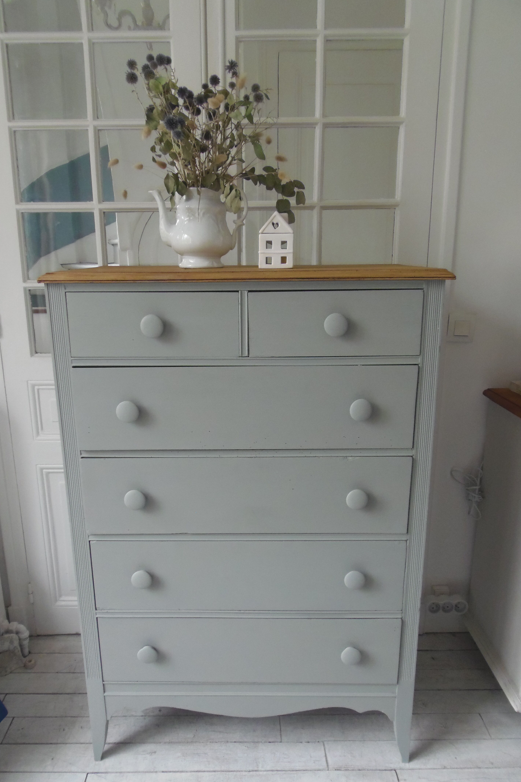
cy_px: 391
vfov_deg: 71.5
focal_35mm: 25
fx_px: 543
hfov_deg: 51.2
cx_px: 233
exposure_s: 1/30
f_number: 2.9
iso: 200
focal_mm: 4.3
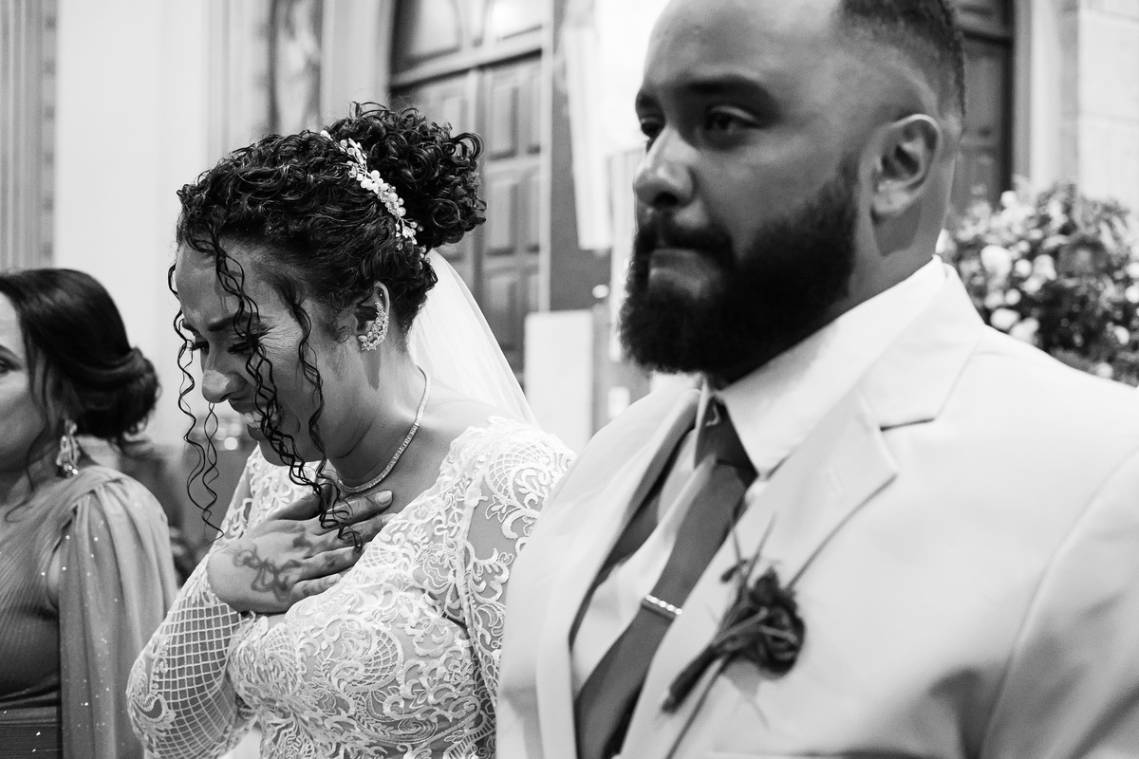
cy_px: 380
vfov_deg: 25.5
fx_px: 1677
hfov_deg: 37.5
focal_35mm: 53
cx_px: 570
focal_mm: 35
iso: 4000
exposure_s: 1/100
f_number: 3.2
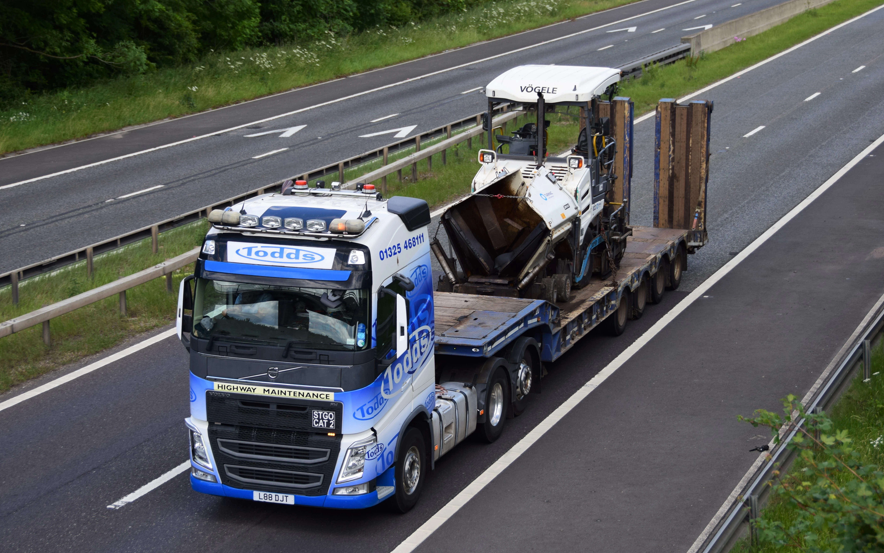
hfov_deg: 24.5
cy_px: 294
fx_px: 2036
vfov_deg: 15.5
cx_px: 443
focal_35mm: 85
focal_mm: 55
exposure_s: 1/640
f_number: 5
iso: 200
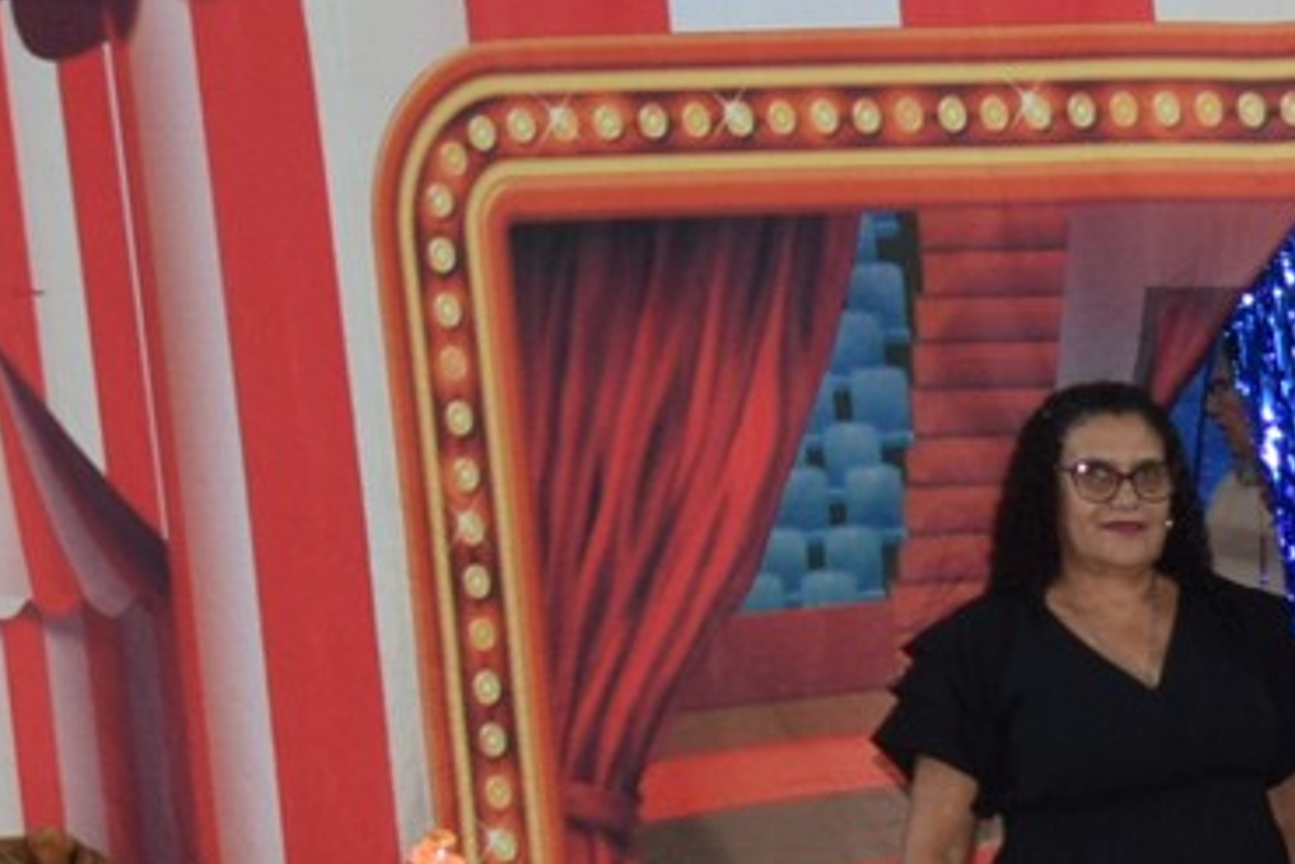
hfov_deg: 11.8
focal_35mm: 160
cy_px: 1294
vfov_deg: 8.4
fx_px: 5757
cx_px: 2375
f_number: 3.5
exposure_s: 1/60
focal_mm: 22
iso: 1000
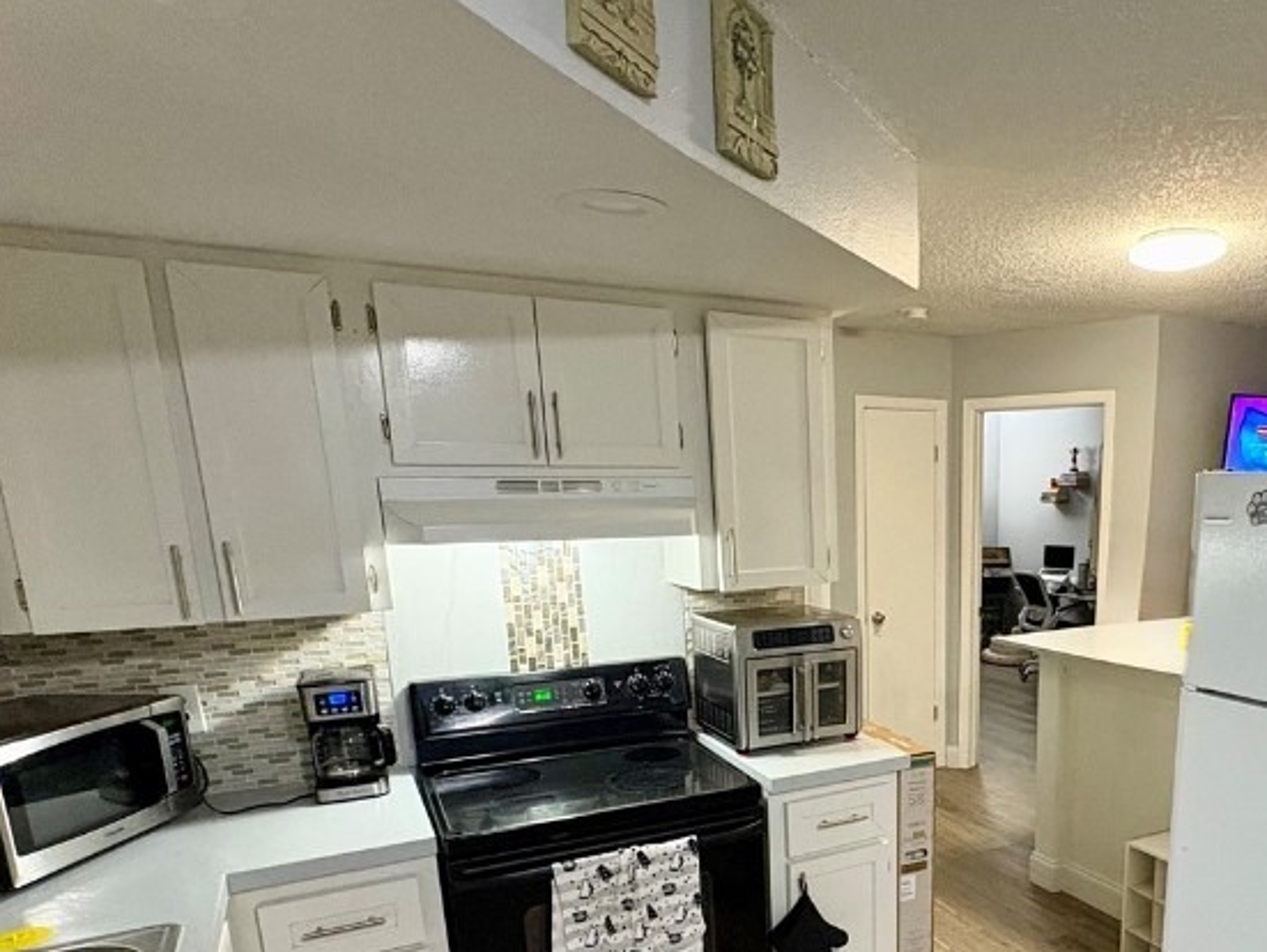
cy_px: 715
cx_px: 894
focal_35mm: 26
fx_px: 952
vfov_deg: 50.9
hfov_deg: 64.6
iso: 500
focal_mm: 2.22
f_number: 2.2
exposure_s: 1/60
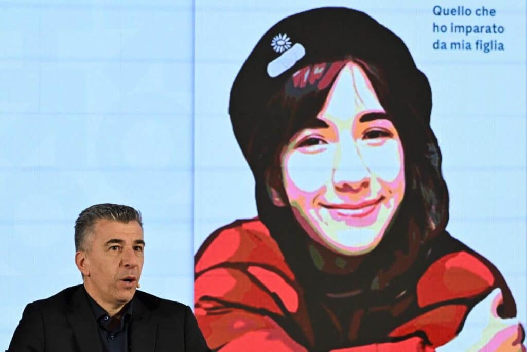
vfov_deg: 6.5
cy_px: 176
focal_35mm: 210
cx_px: 264
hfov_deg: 9.8
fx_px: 3074
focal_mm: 140
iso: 1600
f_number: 4
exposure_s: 1/320
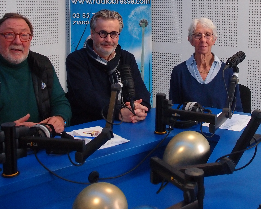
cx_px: 162
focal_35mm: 52
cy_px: 58
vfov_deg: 28.8
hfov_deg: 35.8
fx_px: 402
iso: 400
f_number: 2.2
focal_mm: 7.41
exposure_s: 1/100
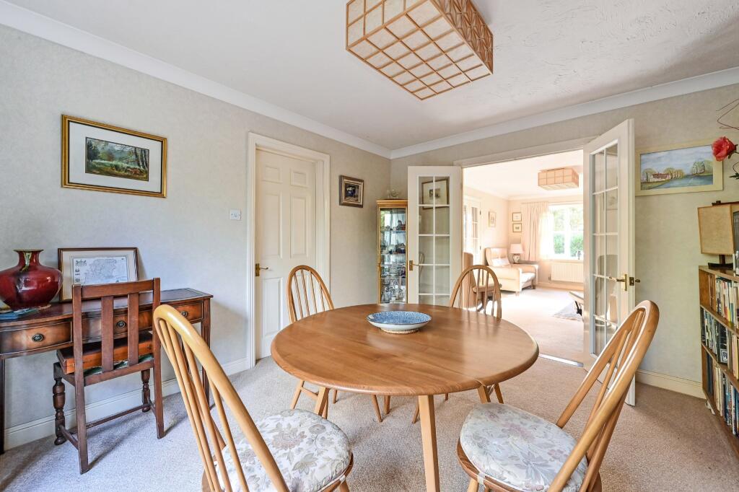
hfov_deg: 104.3
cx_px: 370
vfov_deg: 81.2
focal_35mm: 14
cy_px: 246
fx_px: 287
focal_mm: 14
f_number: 9
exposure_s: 1/8
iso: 400
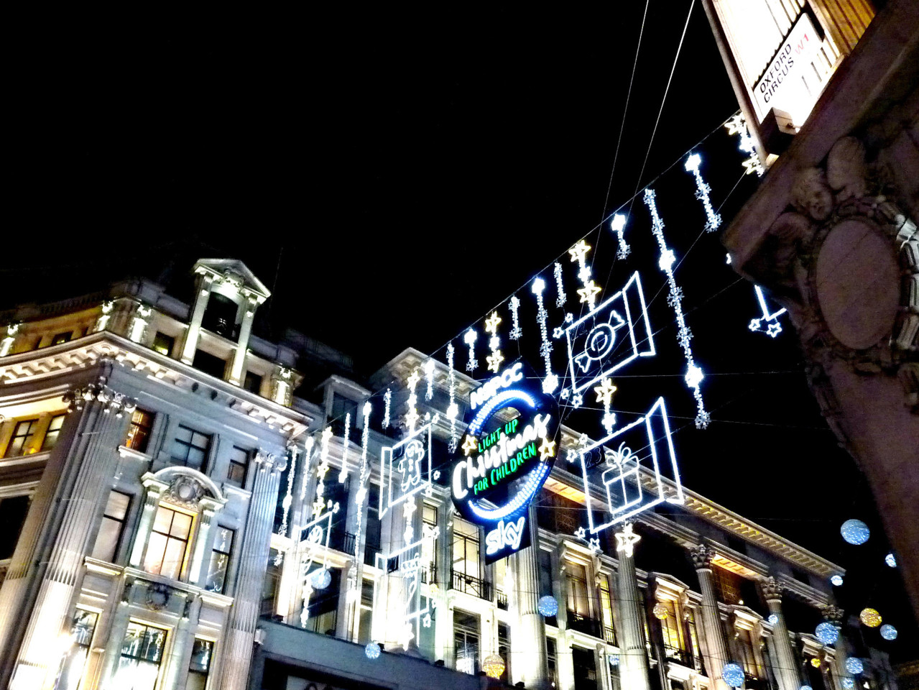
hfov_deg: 65.3
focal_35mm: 27
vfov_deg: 51.4
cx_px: 460
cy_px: 345
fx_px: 717
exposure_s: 1/50
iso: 800
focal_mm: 4.8
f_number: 2.8
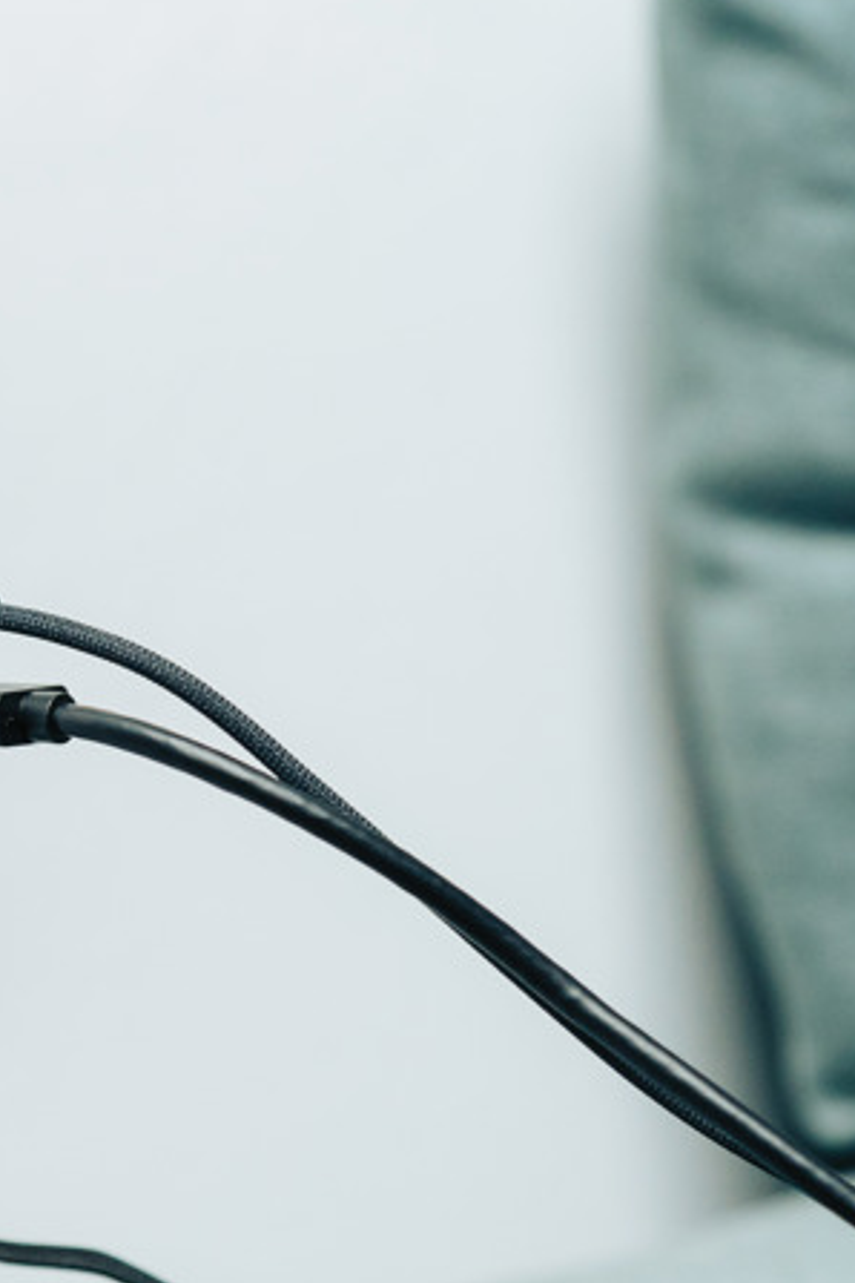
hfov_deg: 10.7
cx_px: -108
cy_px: 761
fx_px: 4488
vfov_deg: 16.3
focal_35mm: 126
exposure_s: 1/800
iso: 1000
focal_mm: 55
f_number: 2.8
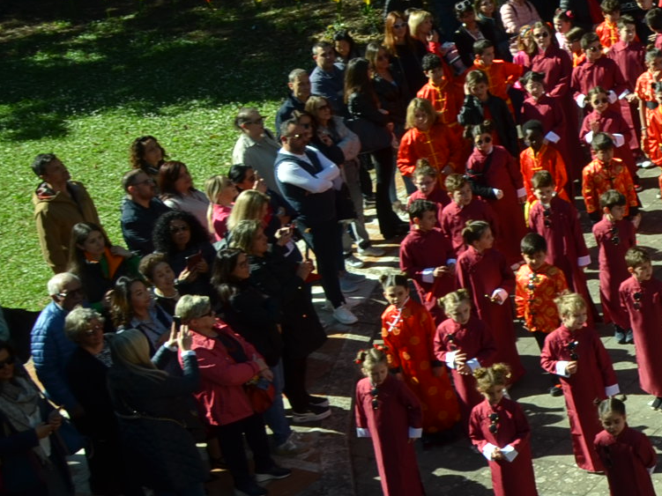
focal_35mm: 85
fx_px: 1625
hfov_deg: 19.1
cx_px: 1084
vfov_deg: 17.4
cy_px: 207
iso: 200
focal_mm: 18
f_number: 9
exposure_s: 1/250
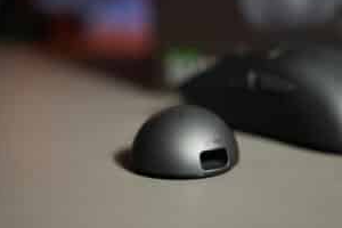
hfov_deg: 22.4
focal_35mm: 91
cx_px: 201
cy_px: 135
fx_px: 864
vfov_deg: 15.0
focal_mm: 70
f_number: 2.8
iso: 250
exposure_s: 1/80
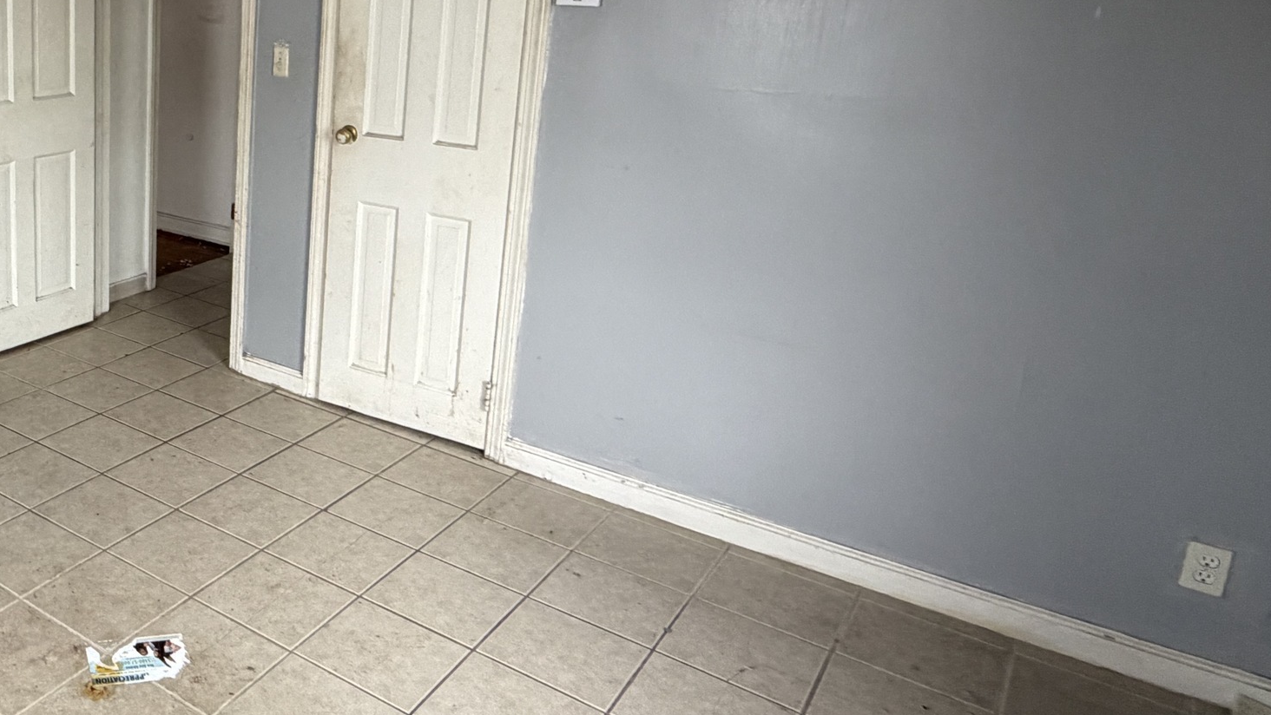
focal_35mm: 32
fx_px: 1079
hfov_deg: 53.3
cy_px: 198
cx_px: 123
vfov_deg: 36.0
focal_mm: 2.22
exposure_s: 1/121
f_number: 2.2
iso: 320
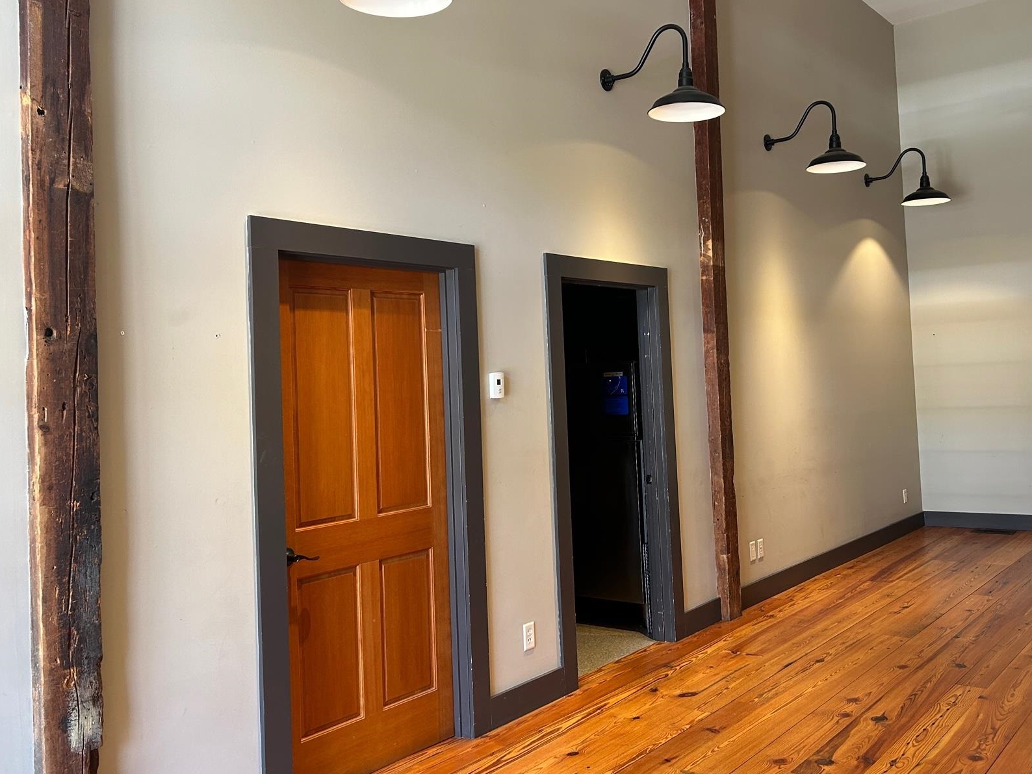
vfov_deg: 42.8
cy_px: 329
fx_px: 984
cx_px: 596
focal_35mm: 33
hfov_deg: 55.1
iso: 125
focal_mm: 5.7
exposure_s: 1/60
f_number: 1.5
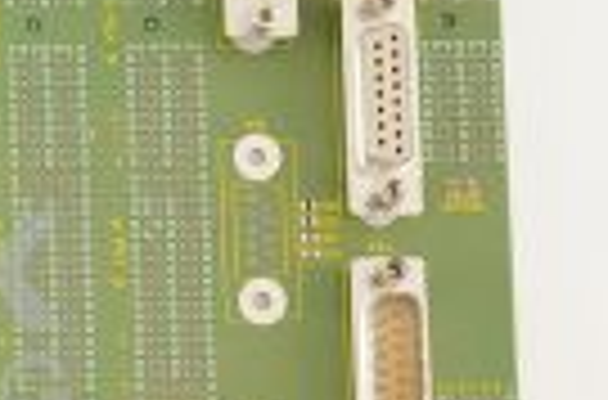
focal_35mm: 223
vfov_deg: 6.1
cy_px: 321
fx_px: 3753
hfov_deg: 9.0
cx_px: -378
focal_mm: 50
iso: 1600
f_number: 10
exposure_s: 1/125
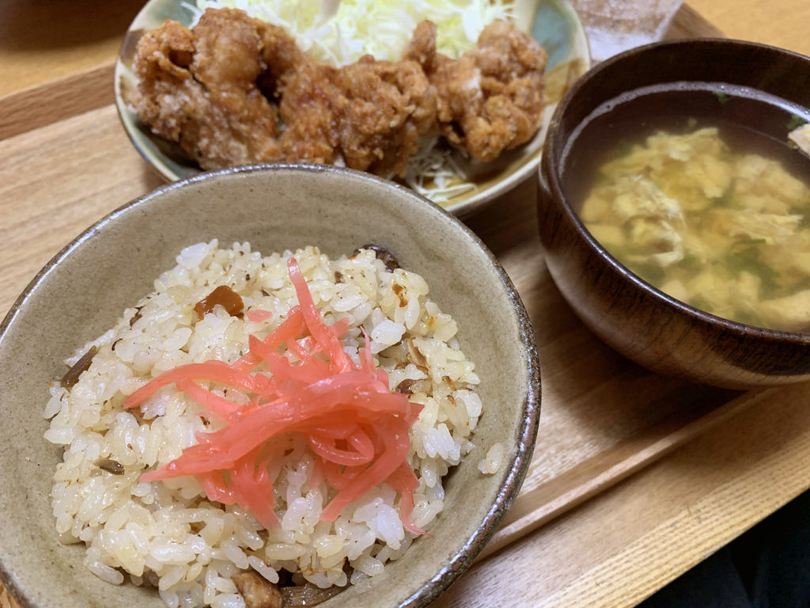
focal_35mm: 26
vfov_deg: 53.1
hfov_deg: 67.3
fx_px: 608
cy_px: 304
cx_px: 405
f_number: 1.8
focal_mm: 4.25
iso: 100
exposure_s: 1/50
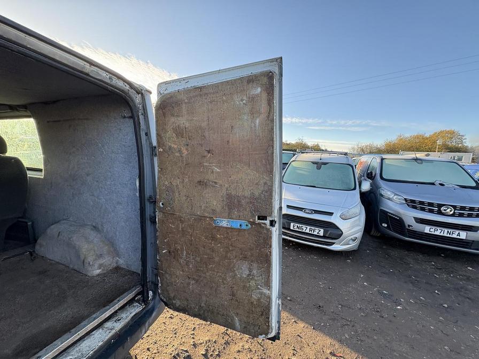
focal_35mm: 14
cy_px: 180
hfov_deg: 102.1
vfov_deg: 85.7
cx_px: 240
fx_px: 194
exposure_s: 1/160
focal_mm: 2.22
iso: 50
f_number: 2.2
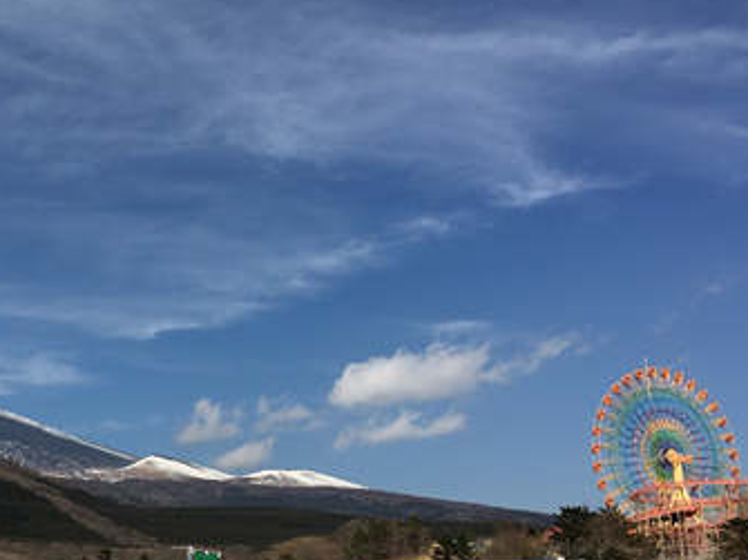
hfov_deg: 36.1
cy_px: 433
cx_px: 199
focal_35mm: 52
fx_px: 1123
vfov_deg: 27.6
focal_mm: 4.15
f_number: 2.2
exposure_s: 1/3205
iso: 25
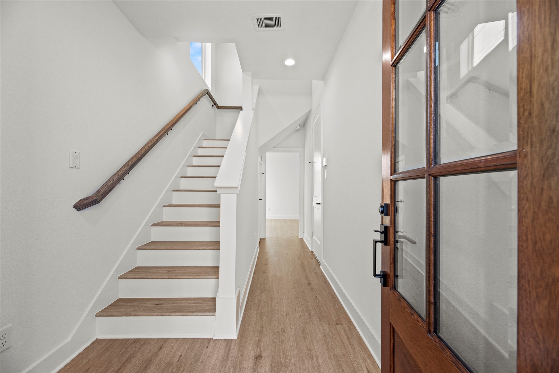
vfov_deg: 81.2
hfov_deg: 104.2
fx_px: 217
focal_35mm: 14
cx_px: 280
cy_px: 186
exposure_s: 1/30
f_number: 8
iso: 800
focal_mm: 14
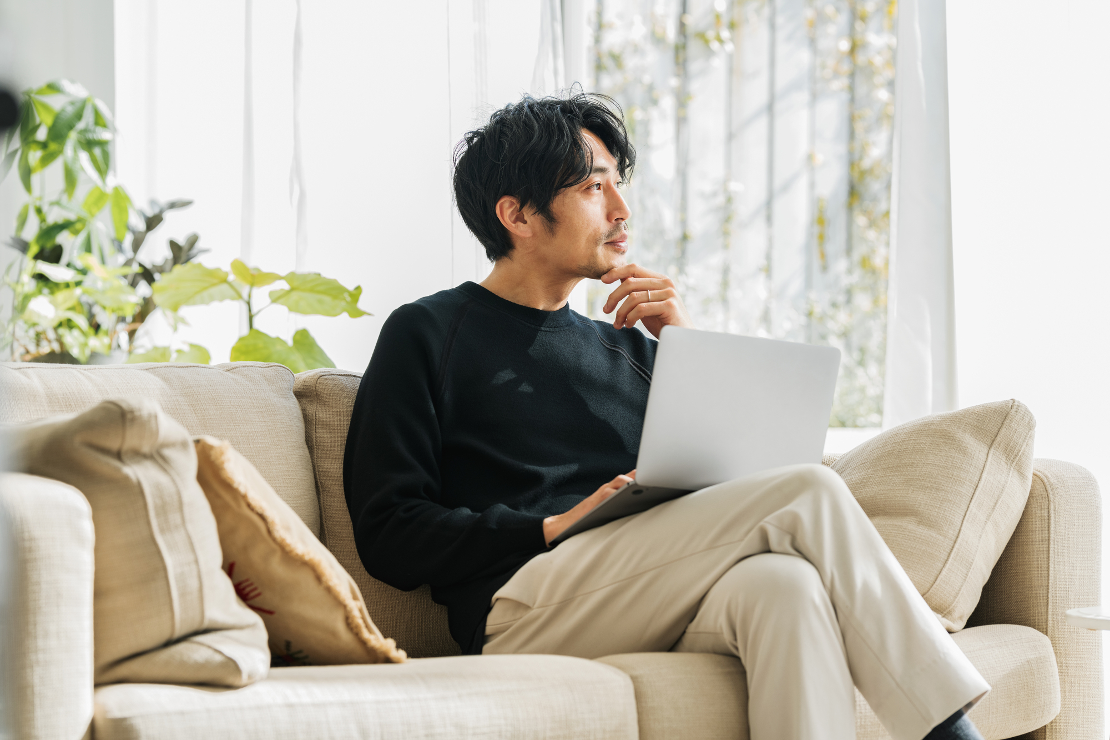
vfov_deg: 13.0
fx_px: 3237
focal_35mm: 105
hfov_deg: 19.5
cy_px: 370
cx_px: 555
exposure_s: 1/250
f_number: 3.5
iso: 200
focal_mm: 105
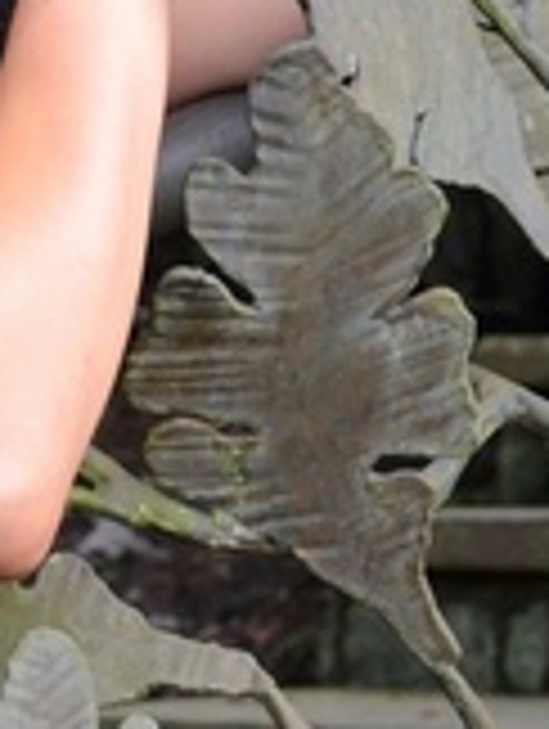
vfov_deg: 6.2
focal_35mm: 319
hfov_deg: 4.6
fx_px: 6736
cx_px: -356
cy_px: 380
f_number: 5.3
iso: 720
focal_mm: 45
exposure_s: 1/60
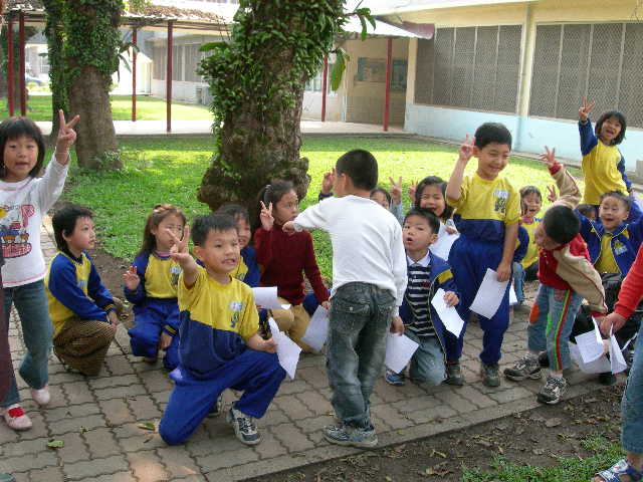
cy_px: 241
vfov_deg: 37.7
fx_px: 706
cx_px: 322
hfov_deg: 49.0
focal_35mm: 38
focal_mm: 7.8
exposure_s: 1/177
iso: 400
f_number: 4.8
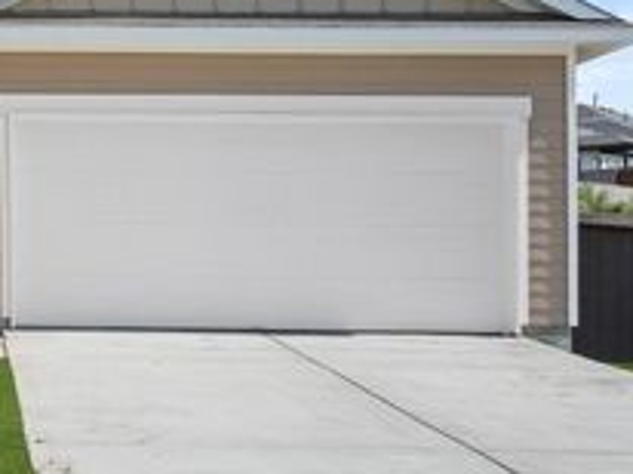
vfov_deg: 25.5
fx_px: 1023
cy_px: 75
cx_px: 77
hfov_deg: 32.8
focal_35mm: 56
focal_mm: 24
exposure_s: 1/2500
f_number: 8
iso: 400
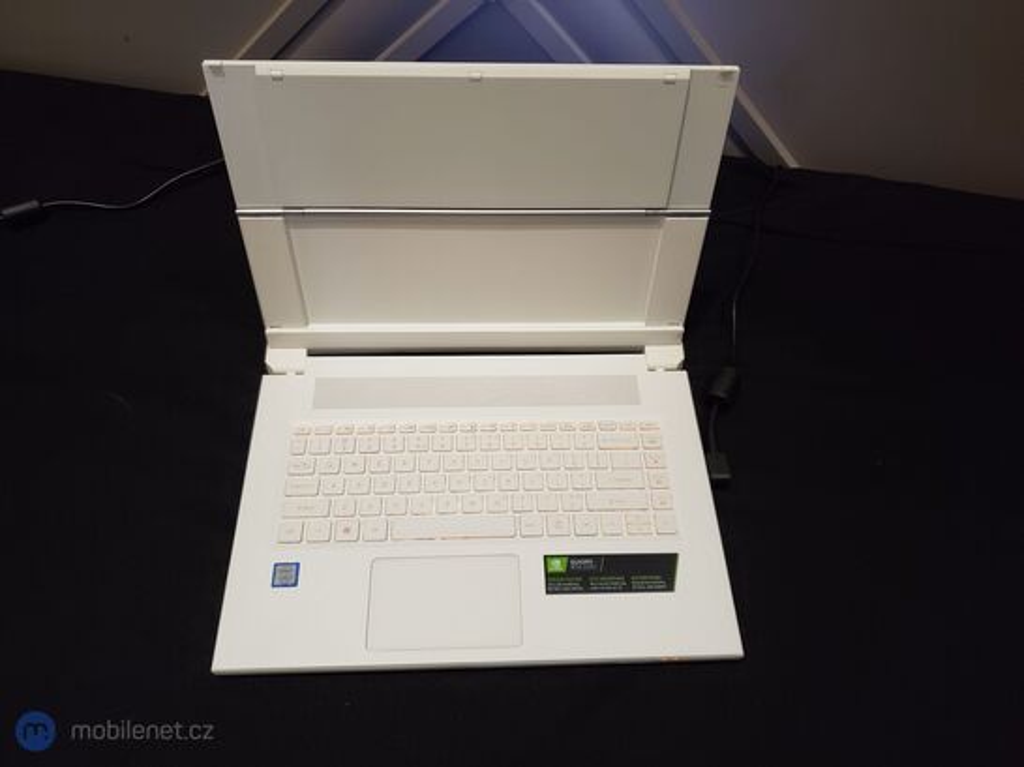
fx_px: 769
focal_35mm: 26
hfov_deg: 67.3
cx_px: 512
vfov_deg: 53.0
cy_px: 384
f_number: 1.5
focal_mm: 4.3
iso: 200
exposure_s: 1/60
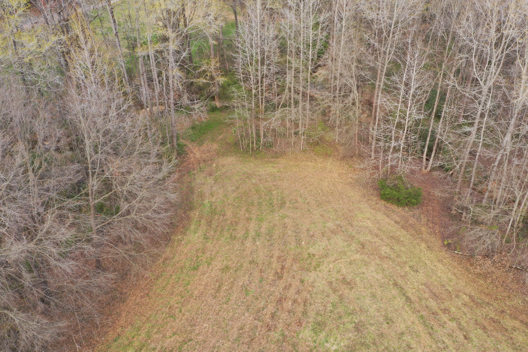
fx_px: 411
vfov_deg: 46.4
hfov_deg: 65.5
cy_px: 176
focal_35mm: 28
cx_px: 264
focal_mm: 10.26
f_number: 10
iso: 100
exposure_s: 1/20
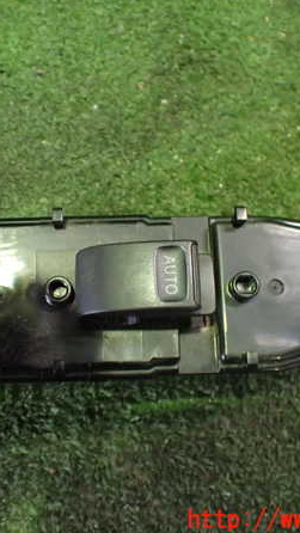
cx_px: 99
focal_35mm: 44
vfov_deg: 46.4
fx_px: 622
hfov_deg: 27.0
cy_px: 266
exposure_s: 1/30
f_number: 2.3
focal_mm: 5.4
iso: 1000
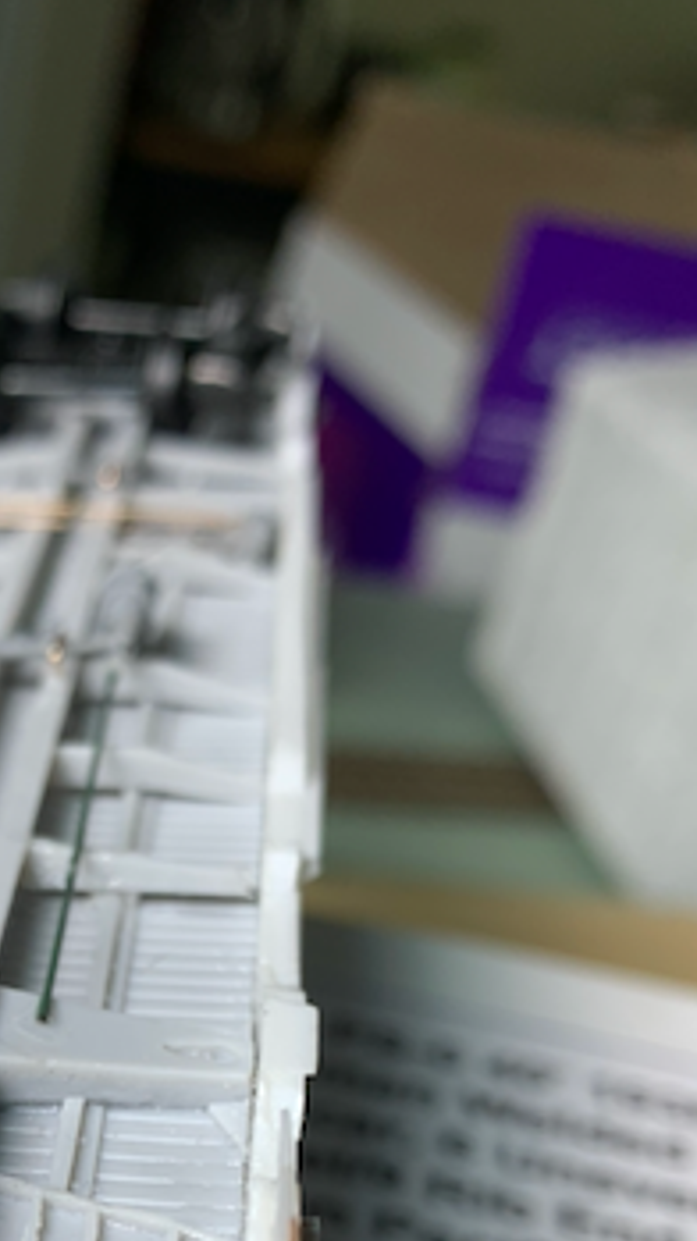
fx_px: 1711
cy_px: 1109
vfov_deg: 37.4
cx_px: -60
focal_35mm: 52
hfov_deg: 21.9
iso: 25
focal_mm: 4.25
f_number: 1.8
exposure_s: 1/126
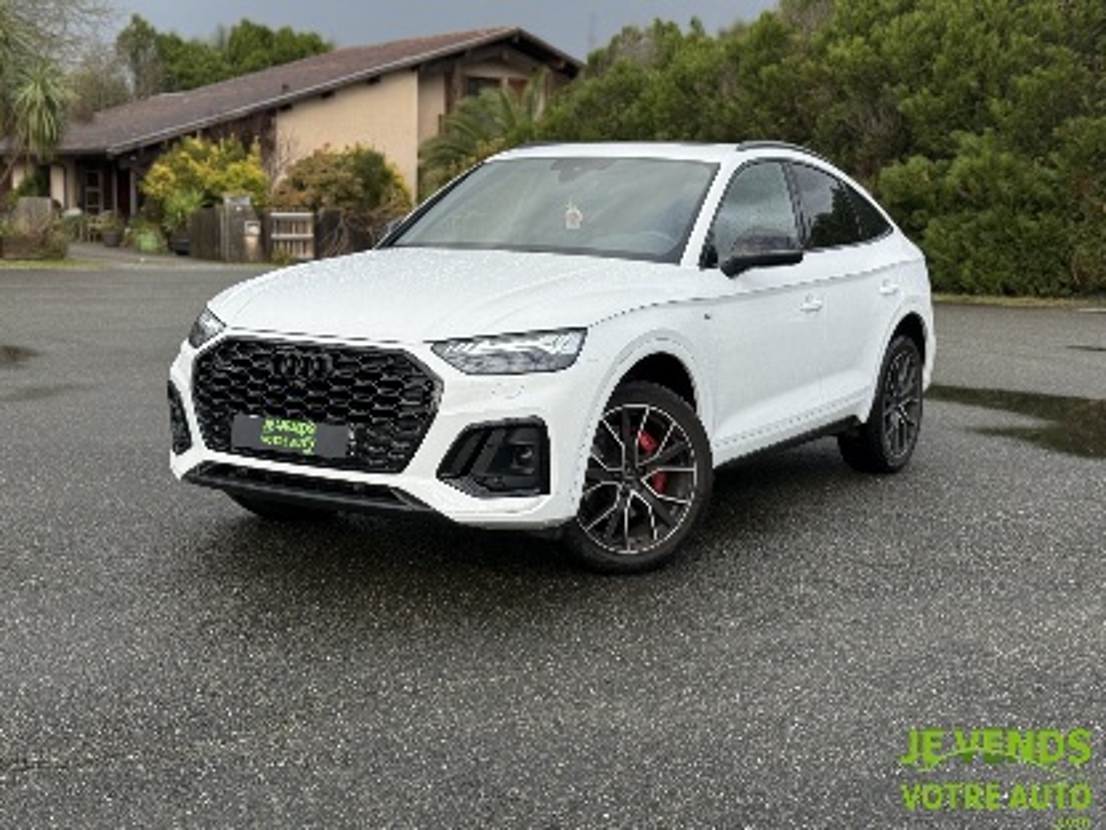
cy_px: 415
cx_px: 553
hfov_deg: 39.7
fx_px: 1534
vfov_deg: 30.3
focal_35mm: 48
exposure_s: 1/2208
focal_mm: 6.76
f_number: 1.78
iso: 100
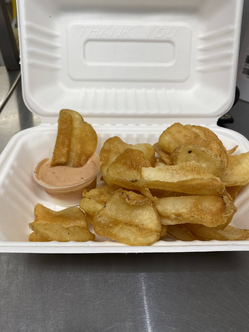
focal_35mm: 26
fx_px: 249
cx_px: 124
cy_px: 166
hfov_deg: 53.1
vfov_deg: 67.3
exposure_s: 1/120
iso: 64
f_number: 1.8
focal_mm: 4.25
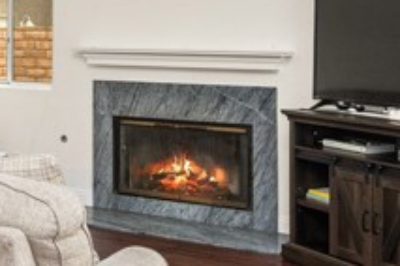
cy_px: 43
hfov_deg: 31.8
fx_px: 650
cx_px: 9
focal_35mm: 58
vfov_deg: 22.8
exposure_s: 1/13
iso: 125
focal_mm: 19.5
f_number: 5.6
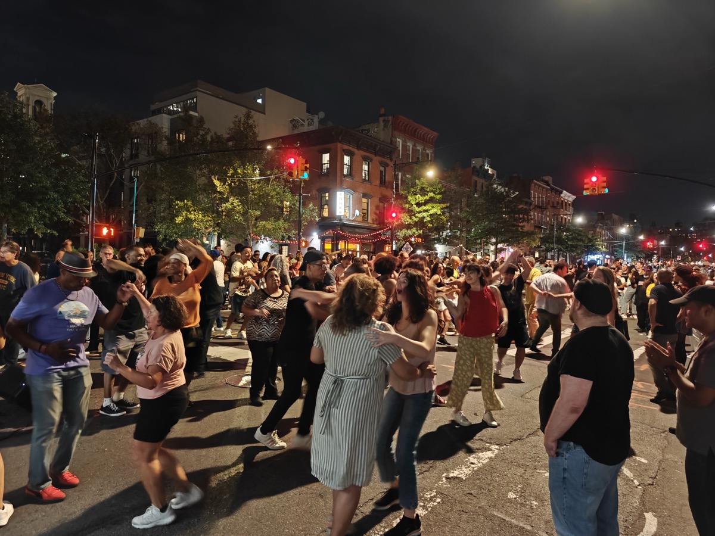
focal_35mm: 23
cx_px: 358
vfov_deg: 58.9
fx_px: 475
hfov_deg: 73.9
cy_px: 268
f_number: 1.6
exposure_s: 1/24
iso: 4000
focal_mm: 6.06
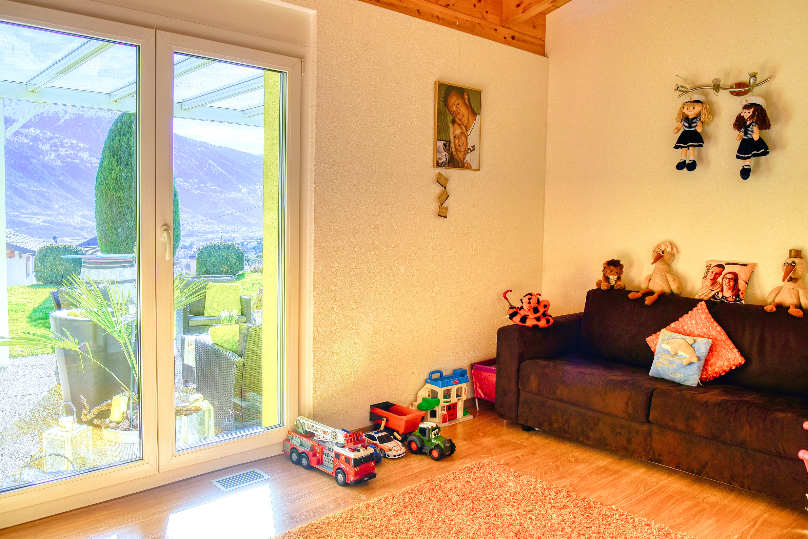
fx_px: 651
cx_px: 415
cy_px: 250
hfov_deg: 63.6
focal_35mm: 29
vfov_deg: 45.0
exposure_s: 1/400
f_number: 11
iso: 250
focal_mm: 27
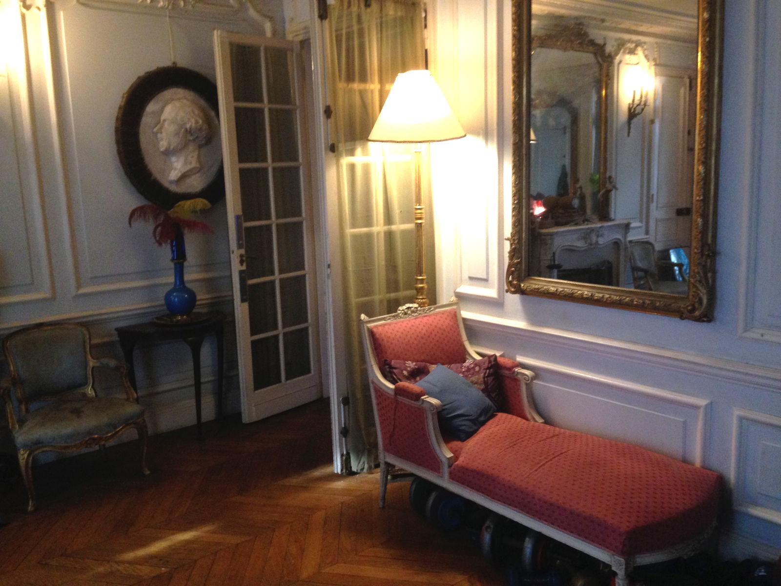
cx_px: 390
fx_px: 745
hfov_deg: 55.4
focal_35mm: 33
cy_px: 293
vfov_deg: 42.9
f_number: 2.4
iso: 200
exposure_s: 1/20
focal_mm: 4.12
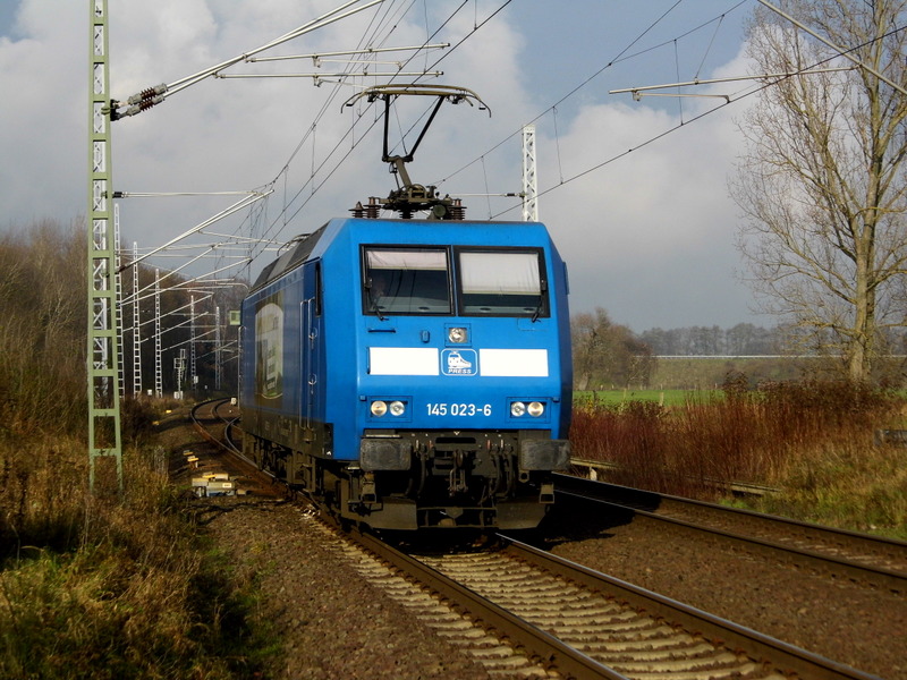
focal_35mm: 81
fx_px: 2122
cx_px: 454
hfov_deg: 24.1
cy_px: 340
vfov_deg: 18.2
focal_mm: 14.6
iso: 100
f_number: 4.2
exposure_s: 1/824
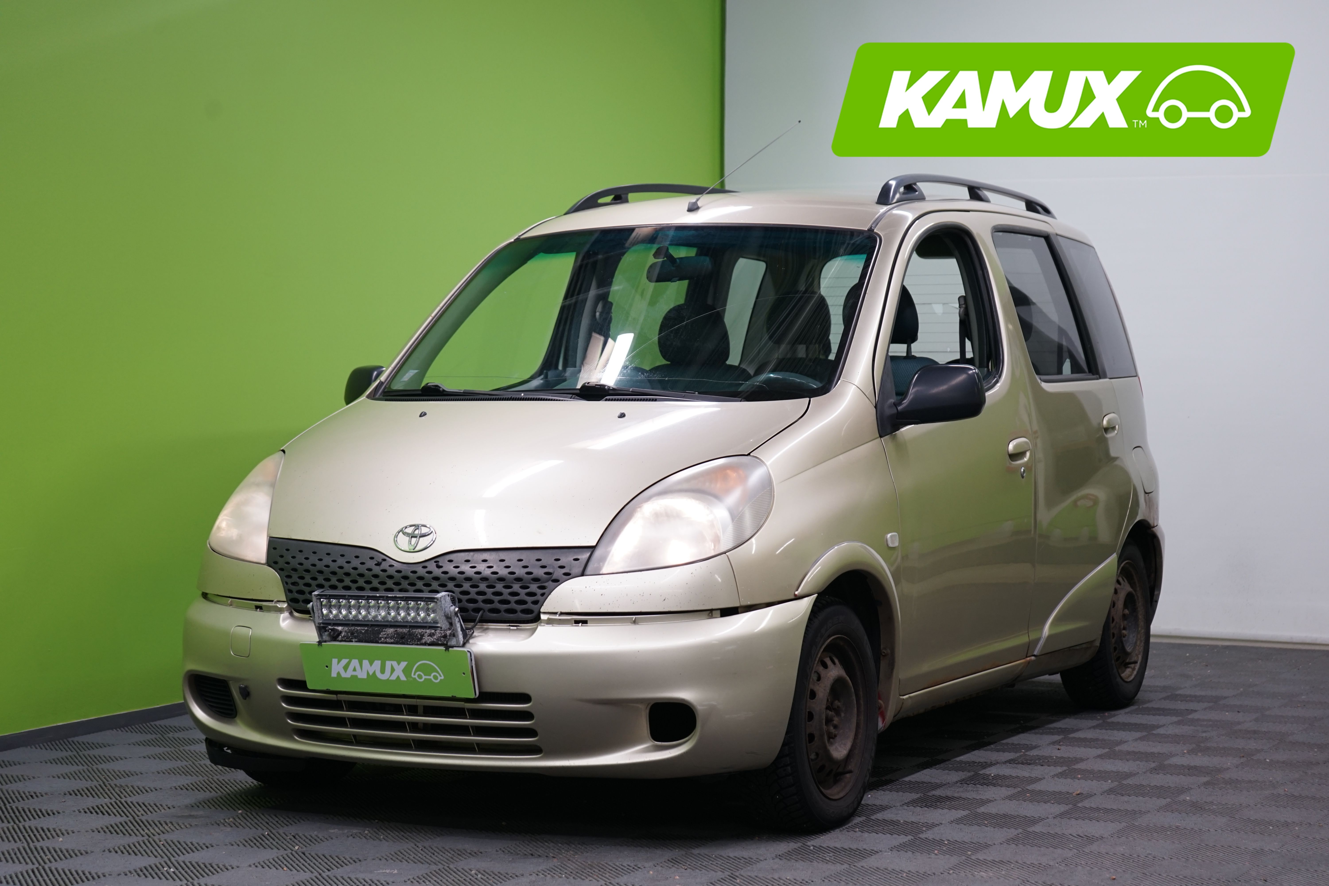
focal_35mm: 70
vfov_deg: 19.5
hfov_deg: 28.8
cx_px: 664
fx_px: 2584
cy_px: 443
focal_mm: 70
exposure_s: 1/50
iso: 640
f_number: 5.6
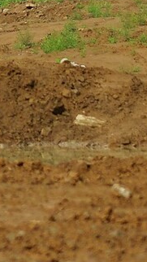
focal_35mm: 439
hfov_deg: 2.8
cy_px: -12
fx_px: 3043
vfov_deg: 4.9
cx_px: -96
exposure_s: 1/1250
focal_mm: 75
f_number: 4.5
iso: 200
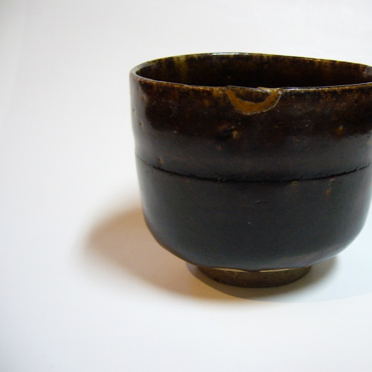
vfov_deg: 38.3
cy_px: 179
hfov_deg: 37.8
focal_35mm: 44
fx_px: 535
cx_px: 258
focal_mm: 5.8
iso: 200
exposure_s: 1/8
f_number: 2.8
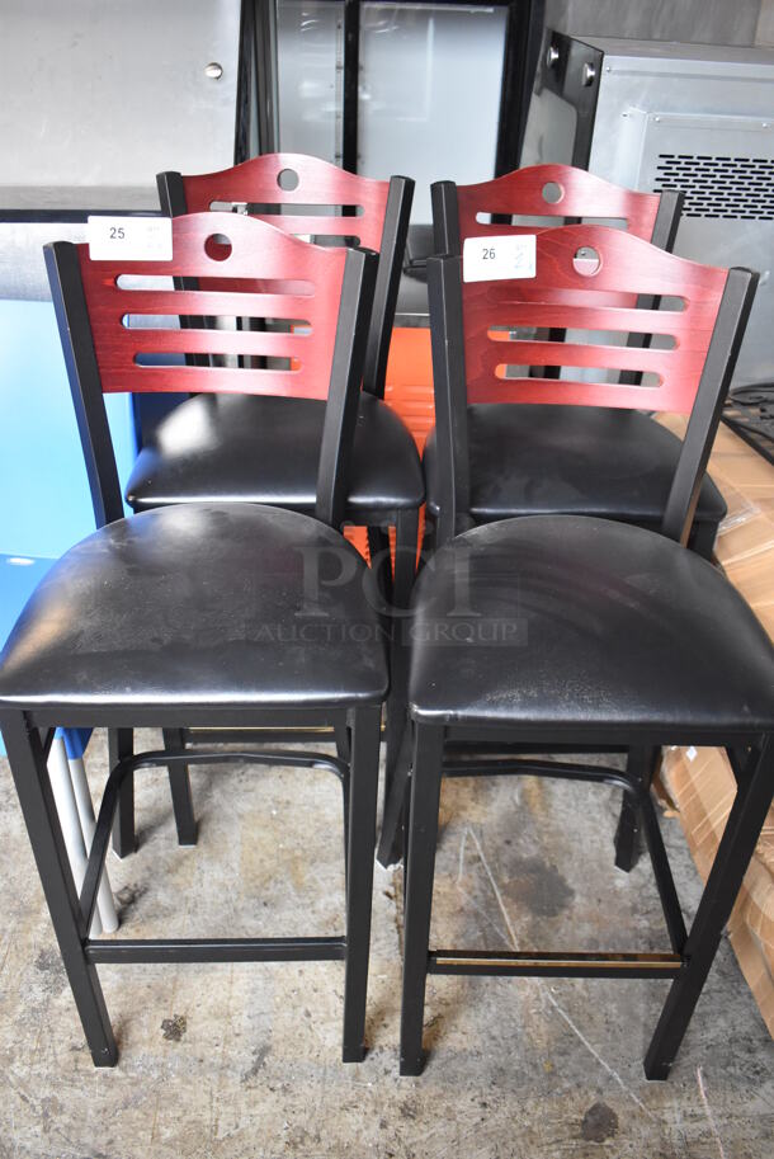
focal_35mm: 30
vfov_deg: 61.9
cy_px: 580
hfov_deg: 43.7
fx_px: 966
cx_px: 387
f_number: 3.5
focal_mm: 20
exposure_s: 1/125
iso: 2800
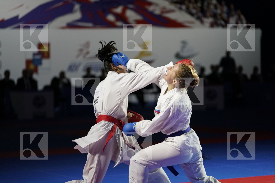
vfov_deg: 11.6
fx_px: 901
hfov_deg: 17.3
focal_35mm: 118
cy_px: 92
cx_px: 138
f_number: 2.8
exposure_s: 1/1000
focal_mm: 118
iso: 3200
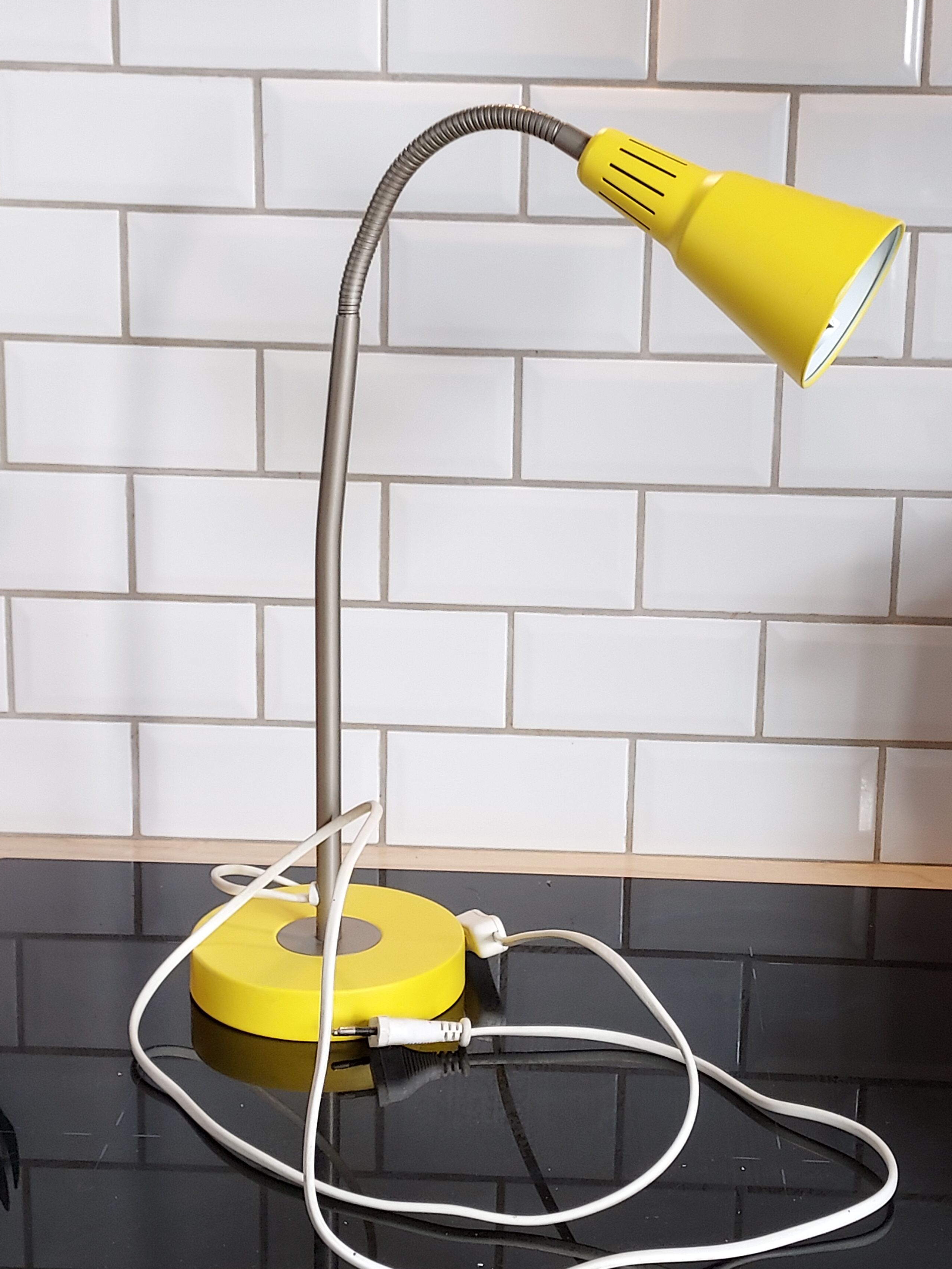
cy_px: 587
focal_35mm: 28
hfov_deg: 49.5
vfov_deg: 63.4
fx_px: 1027
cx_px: 553
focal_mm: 4.6
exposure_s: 1/50
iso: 125
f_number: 1.8
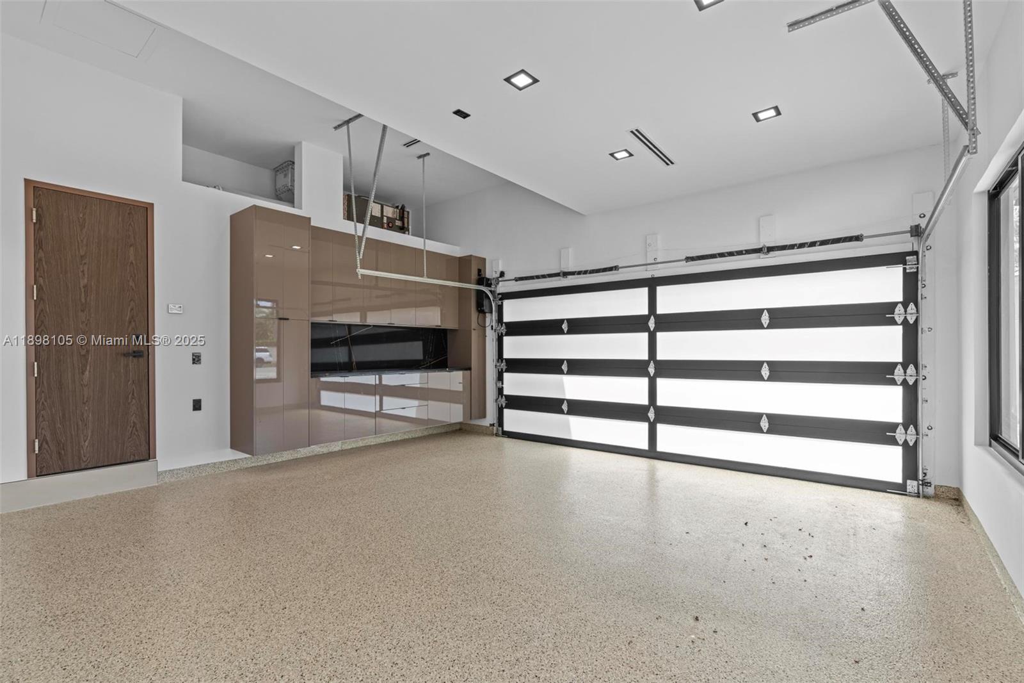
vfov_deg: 73.7
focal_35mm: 16
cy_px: 342
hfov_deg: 96.7
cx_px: 512
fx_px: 455
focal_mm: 16
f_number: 8
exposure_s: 1/15
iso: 400
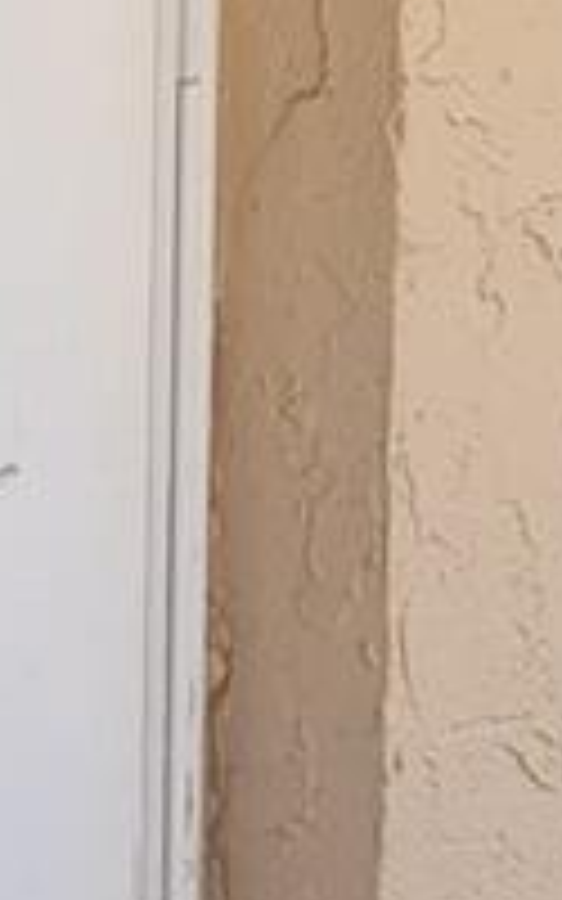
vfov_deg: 11.4
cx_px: -373
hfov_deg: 7.7
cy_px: -904
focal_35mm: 165
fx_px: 4044
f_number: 1.8
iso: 40
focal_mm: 5.4
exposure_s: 1/127
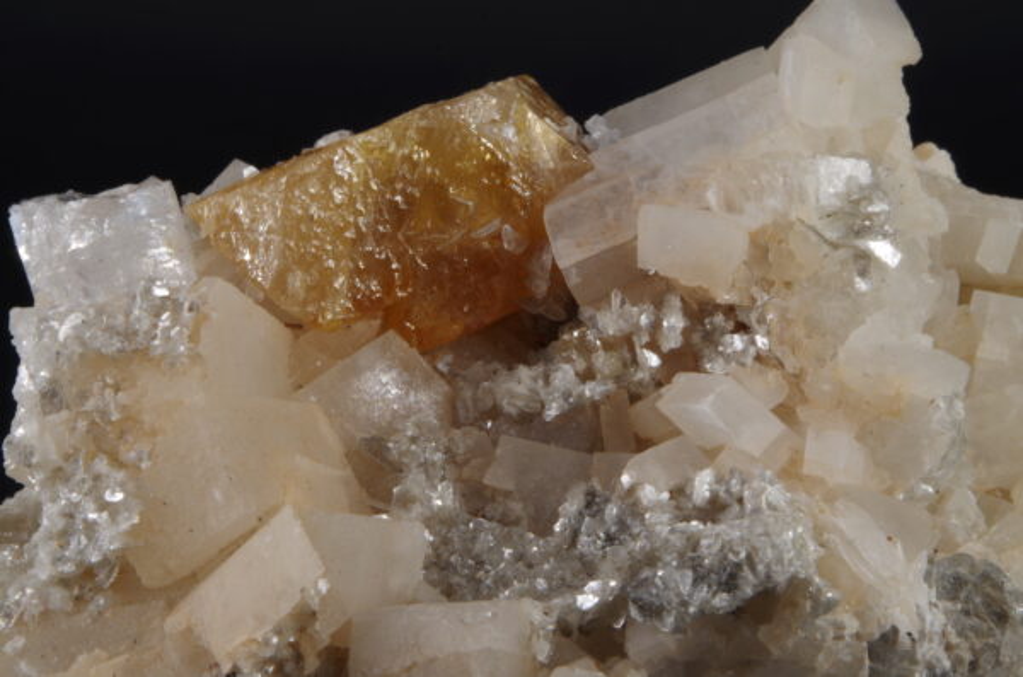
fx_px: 1701
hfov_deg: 33.5
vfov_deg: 22.5
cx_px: 512
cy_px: 338
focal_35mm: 60
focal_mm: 40
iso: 100
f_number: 5
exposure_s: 1/4
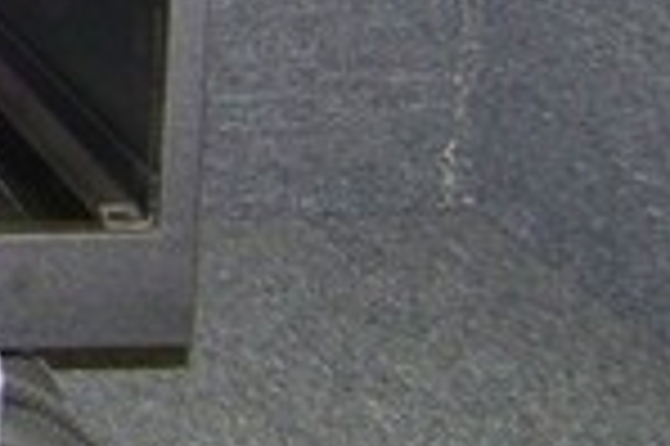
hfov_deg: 10.6
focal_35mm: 176
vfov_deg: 7.6
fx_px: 3272
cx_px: -724
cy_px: -331
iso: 200
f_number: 2.8
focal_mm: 5.85
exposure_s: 1/30
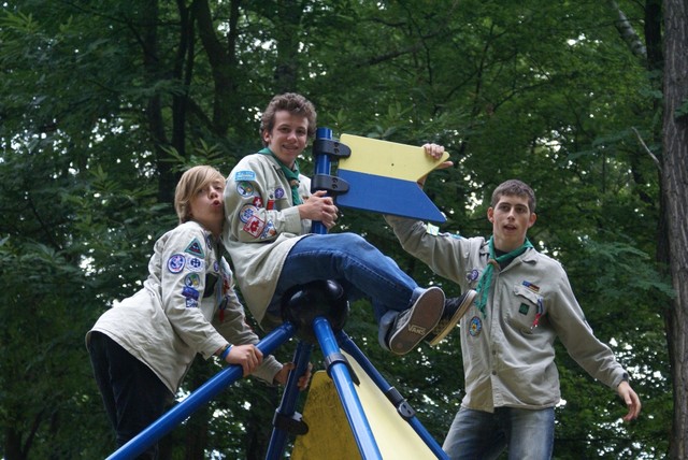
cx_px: 344
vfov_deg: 13.1
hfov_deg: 19.4
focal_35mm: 105
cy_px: 230
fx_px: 2008
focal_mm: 70
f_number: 5.6
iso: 800
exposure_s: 1/200
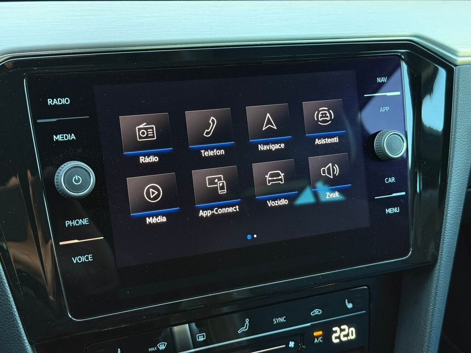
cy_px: 176
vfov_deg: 30.3
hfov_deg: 39.7
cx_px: 236
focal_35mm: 48
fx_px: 653
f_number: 1.78
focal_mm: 6.76
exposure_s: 1/60
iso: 200
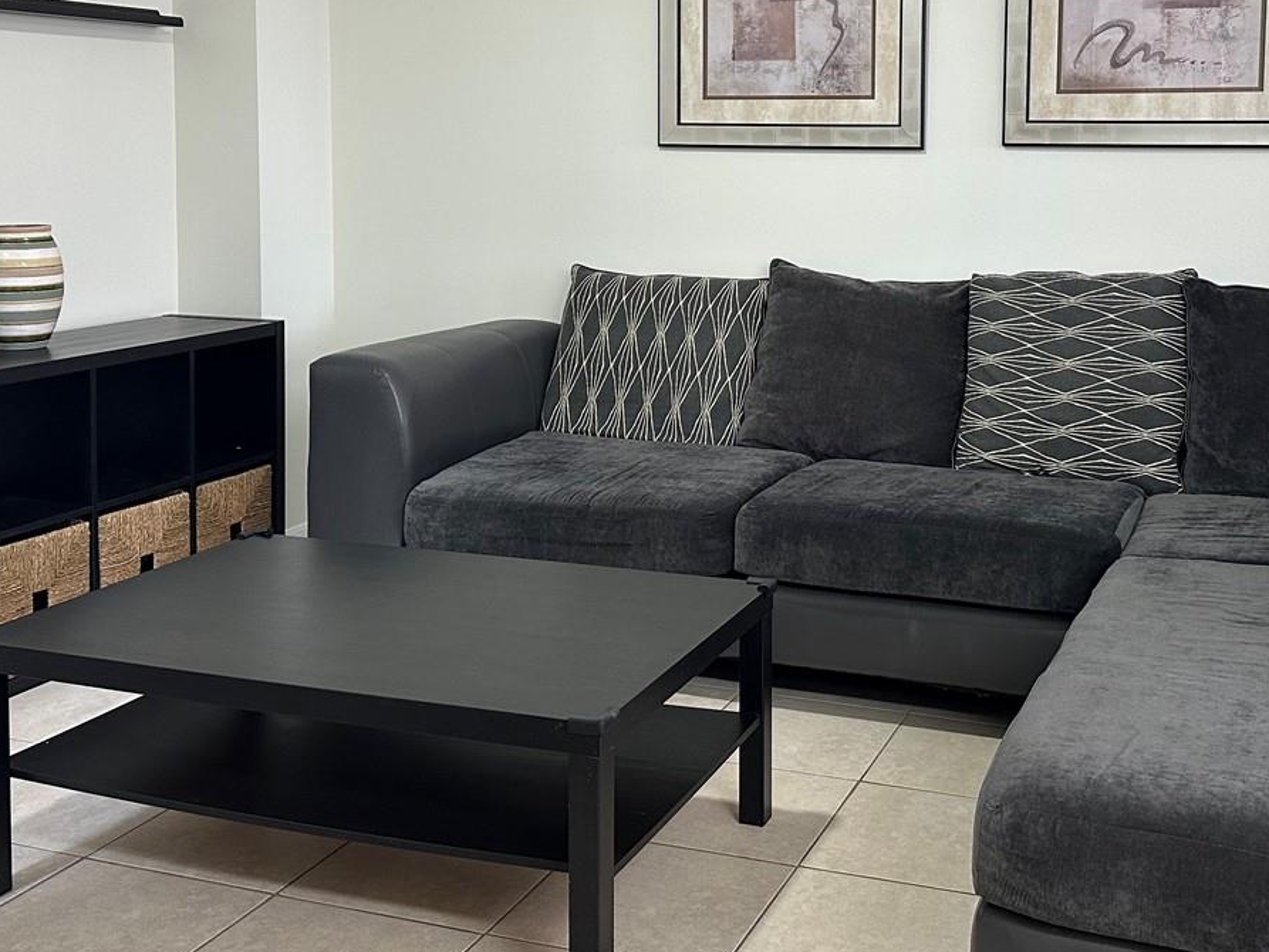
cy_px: 256
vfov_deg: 33.0
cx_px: 756
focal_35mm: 43
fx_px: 1577
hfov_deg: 43.6
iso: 200
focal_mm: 6.86
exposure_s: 1/60
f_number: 1.78
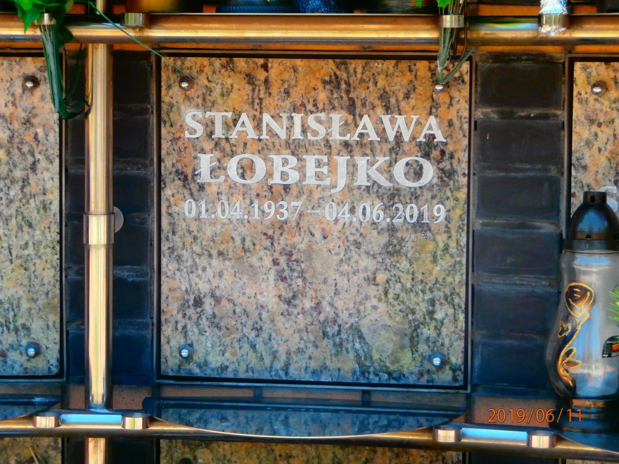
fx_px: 1967
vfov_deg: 13.5
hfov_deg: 17.9
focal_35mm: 110
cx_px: 310
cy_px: 232
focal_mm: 19.54
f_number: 5.4
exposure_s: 1/125
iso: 160
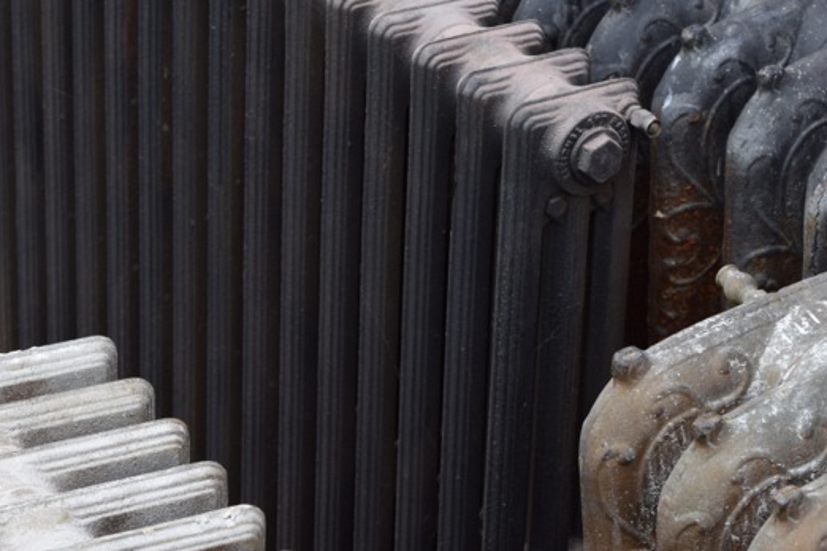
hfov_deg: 14.9
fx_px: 3170
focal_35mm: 138
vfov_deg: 9.9
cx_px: 502
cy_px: 140
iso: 400
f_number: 7.1
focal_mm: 48
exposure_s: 1/200
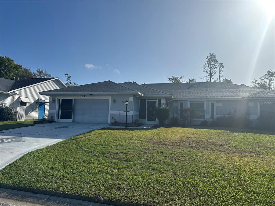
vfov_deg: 56.8
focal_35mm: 24
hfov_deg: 71.6
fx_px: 191
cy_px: 103
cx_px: 138
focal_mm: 6.86
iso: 80
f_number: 1.78
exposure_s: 1/10753
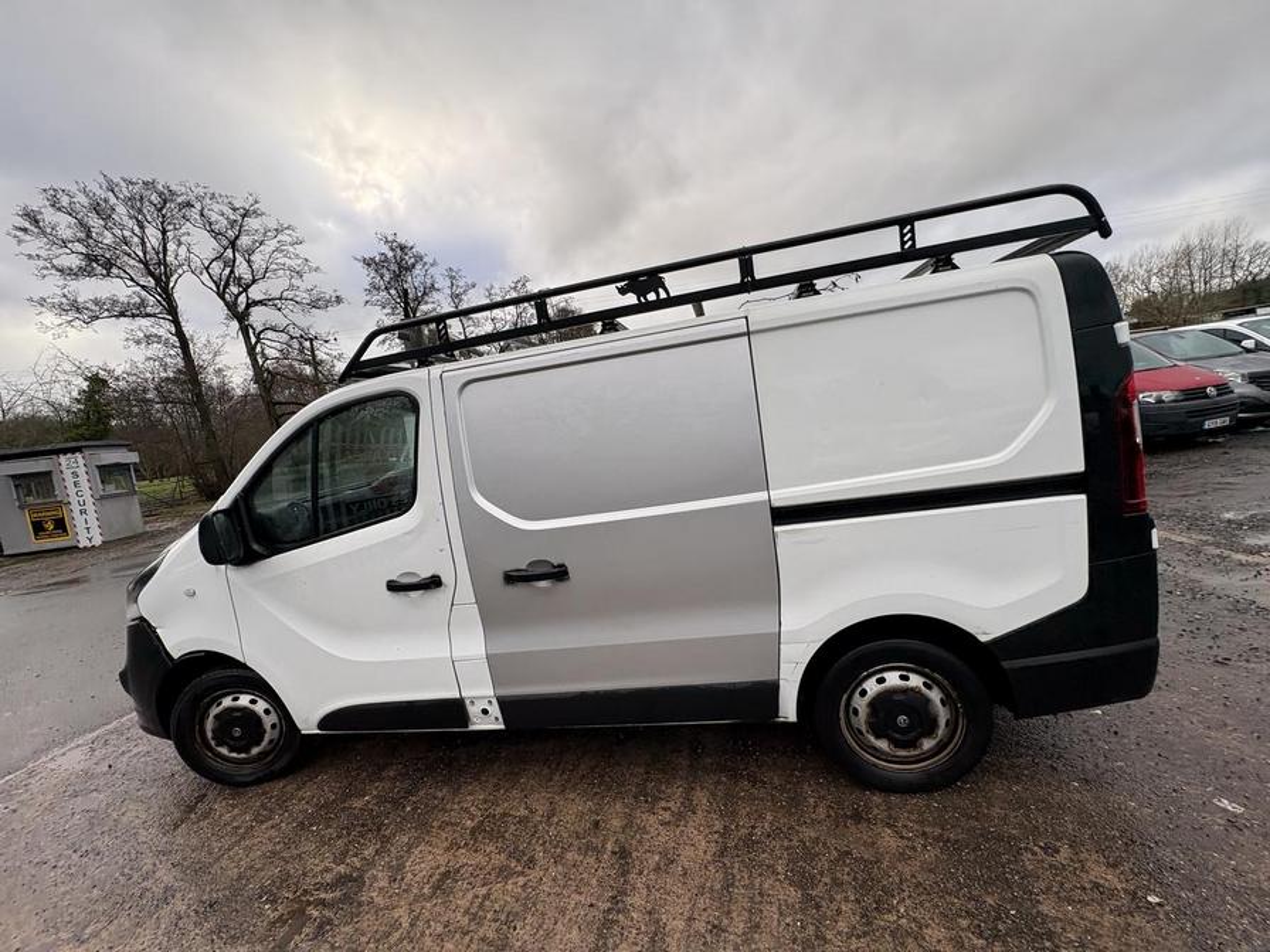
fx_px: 514
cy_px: 476
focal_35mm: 14
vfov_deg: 85.7
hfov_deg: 102.1
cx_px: 635
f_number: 2.2
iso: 40
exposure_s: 1/329
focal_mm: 2.22
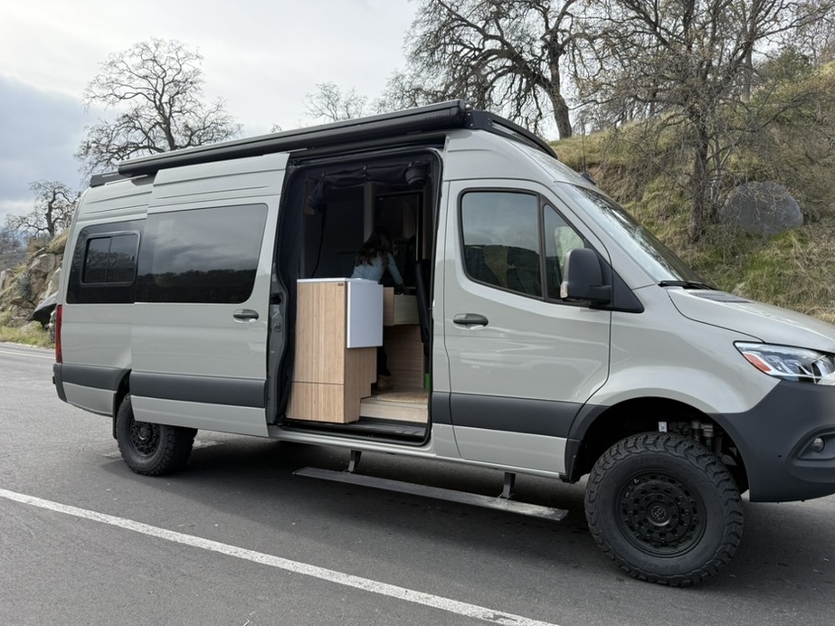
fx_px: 627
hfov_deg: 67.2
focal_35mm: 26
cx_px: 443
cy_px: 322
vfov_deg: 53.0
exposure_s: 1/1727
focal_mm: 6.76
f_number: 1.78
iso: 100
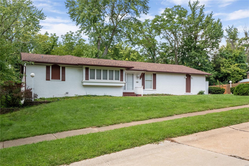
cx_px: 124
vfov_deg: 43.6
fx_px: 207
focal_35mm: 30
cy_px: 83
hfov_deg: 61.9
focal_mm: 15
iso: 400
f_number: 8
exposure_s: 1/320
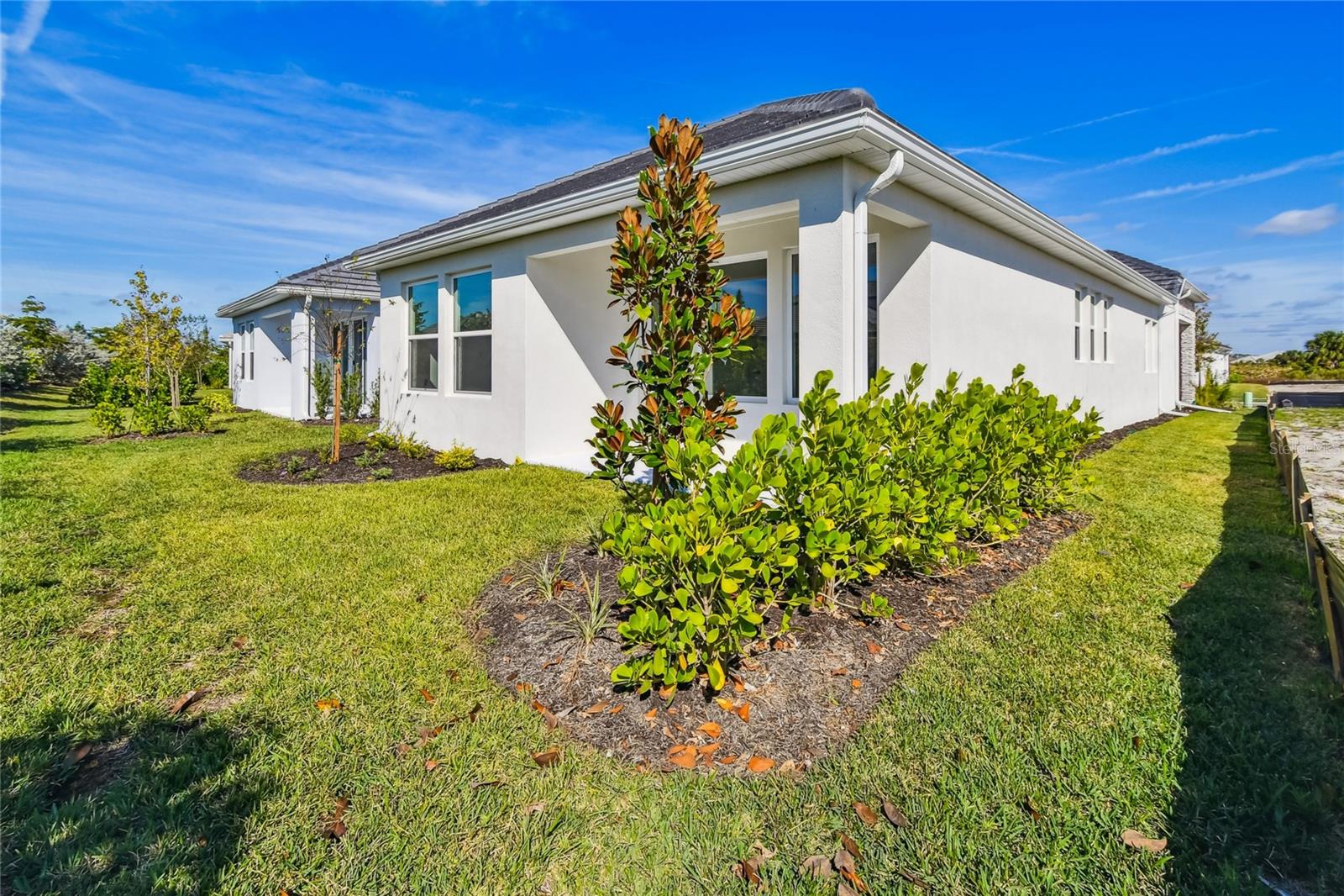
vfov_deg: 77.3
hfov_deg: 100.4
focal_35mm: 15
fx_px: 560
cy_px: 448
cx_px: 672
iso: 100
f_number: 7.1
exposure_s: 1/1600
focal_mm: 10
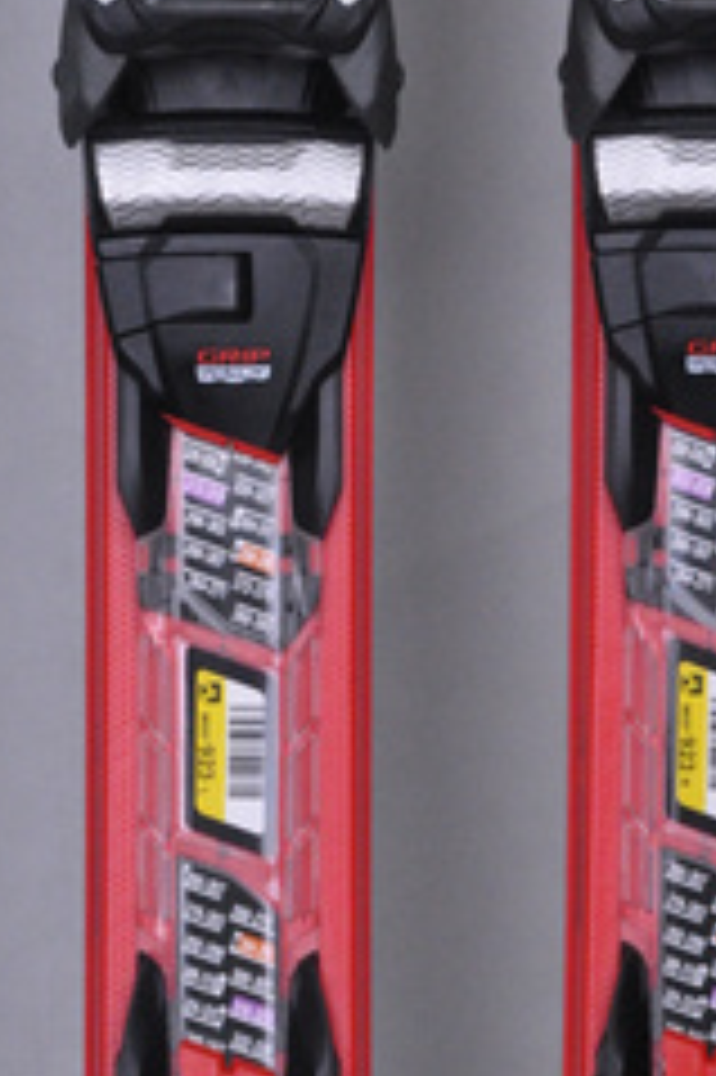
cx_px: 466
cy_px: 833
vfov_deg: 9.7
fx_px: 6332
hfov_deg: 6.5
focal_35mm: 212
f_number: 9.5
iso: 3200
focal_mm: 75
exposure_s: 1/125
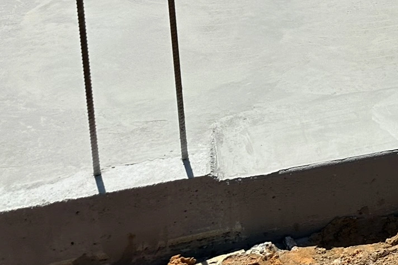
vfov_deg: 17.4
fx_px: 796
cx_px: 573
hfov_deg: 23.3
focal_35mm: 72
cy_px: -109
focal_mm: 6.86
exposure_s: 1/6211
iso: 80
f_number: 1.78
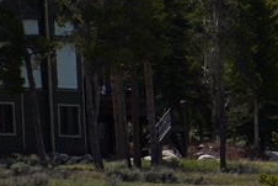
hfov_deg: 1.8
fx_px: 8747
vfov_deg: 1.2
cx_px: 832
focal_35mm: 1132
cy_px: 62
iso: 100
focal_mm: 151
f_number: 9.5
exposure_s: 1/250
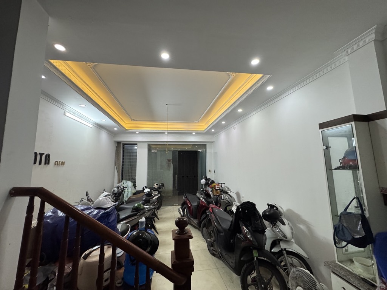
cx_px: 194
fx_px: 157
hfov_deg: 102.1
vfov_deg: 85.7
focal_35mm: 14
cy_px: 145
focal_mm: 2.22
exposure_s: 1/100
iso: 250
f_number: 2.2
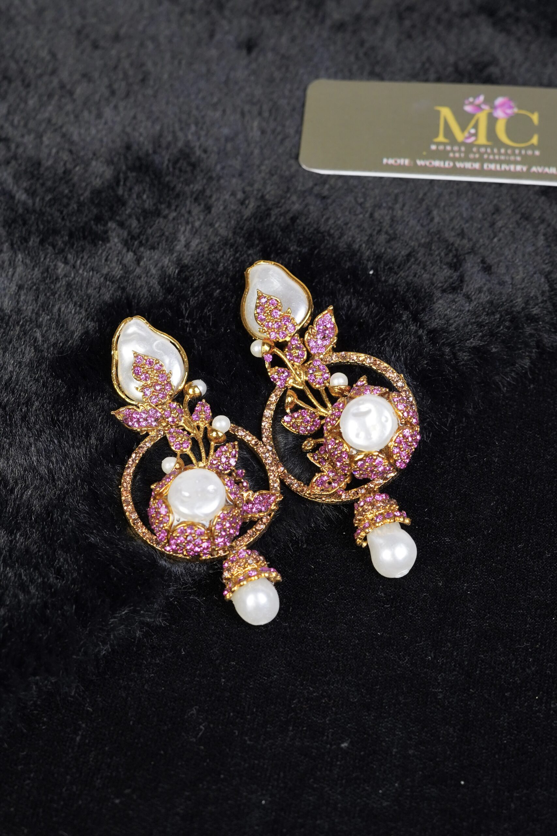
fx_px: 1740
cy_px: 418
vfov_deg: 27.0
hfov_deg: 18.2
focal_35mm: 75
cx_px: 278
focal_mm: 50
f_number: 6.3
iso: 800
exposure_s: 1/160
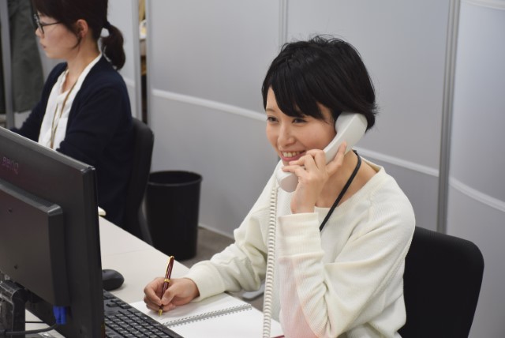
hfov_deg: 24.2
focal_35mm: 84
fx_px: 1179
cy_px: 169
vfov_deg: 16.3
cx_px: 252
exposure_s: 1/8
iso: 100
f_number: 4.8
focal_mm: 56
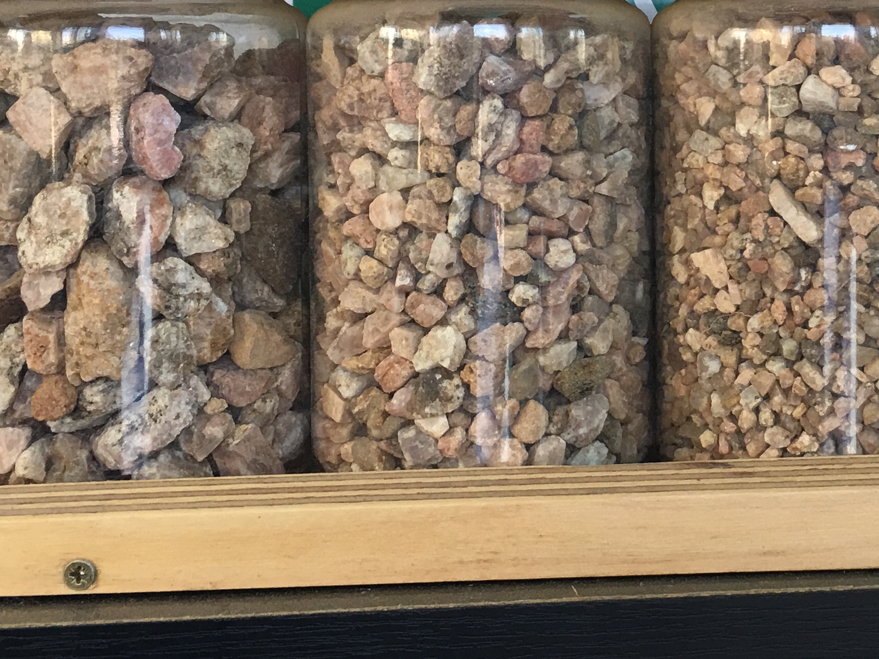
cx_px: 747
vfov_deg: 21.0
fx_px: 1752
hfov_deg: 27.4
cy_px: 123
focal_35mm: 69
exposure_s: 1/33
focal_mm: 4.15
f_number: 2.2
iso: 25
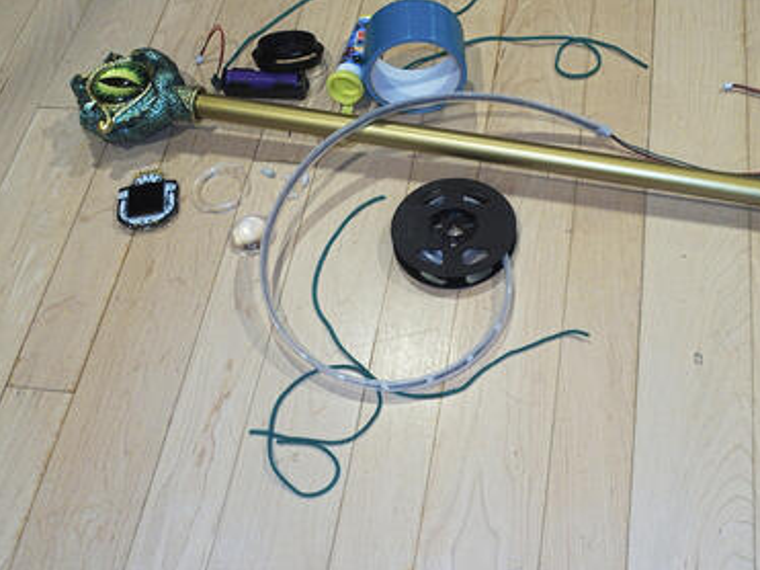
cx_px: 408
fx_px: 900
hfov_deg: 45.8
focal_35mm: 41
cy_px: 273
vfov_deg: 35.1
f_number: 2.8
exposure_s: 1/40
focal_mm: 8.1
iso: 400
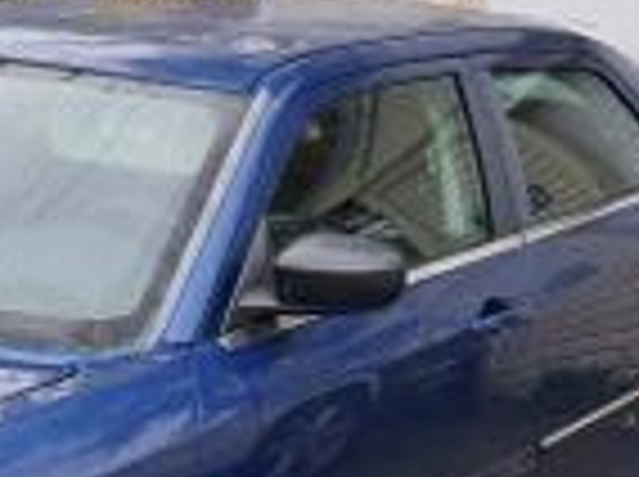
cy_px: 171
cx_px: 40
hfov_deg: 20.0
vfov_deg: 15.3
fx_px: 1769
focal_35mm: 96
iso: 50
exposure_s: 1/100
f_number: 1.8
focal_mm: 4
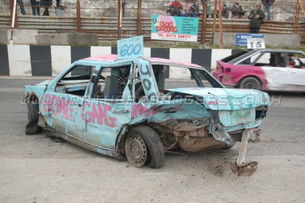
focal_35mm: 39
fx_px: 330
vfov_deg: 34.2
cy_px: 102
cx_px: 152
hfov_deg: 49.6
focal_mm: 26
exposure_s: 1/160
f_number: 4.2
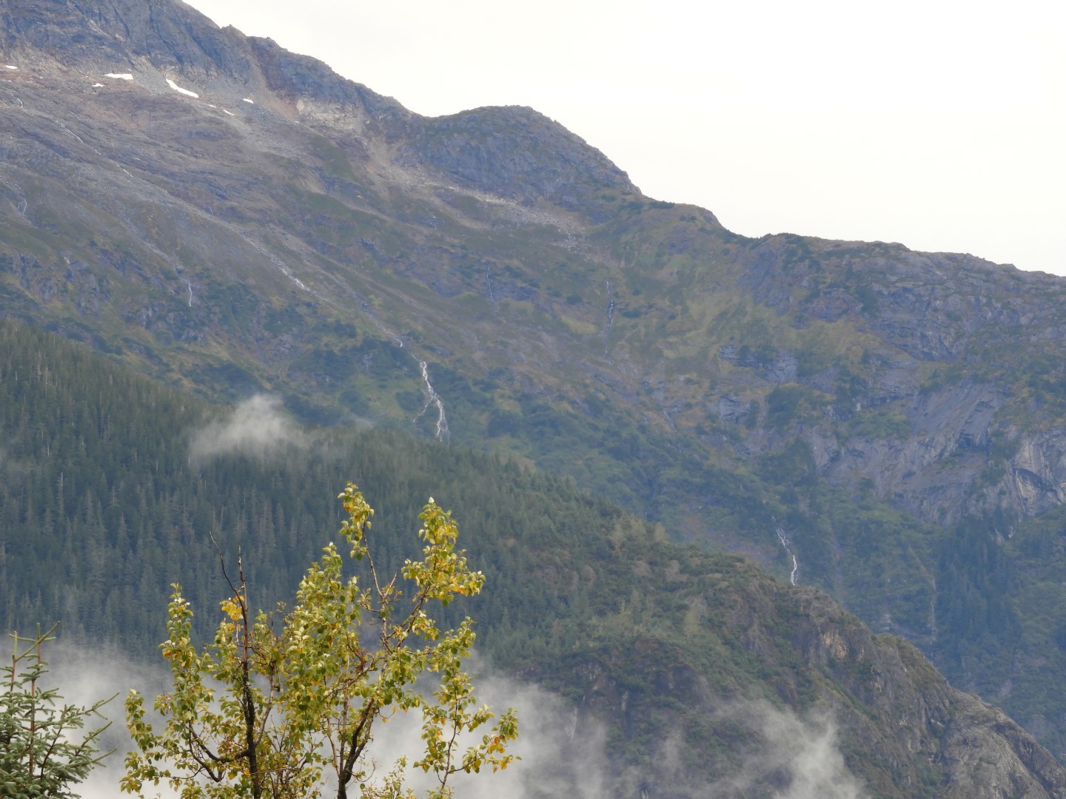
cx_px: 533
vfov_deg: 7.4
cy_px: 400
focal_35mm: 200
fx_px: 6159
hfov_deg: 9.9
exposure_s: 1/160
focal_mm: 35.8
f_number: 5.3
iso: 100
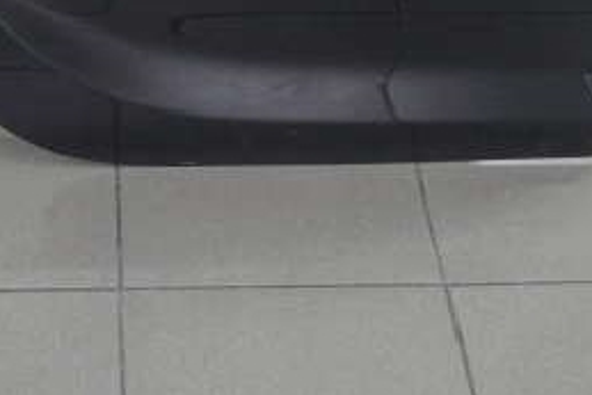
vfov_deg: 9.6
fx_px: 2155
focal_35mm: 131
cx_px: 143
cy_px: -461
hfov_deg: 15.6
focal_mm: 20
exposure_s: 1/160
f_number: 4
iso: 2500
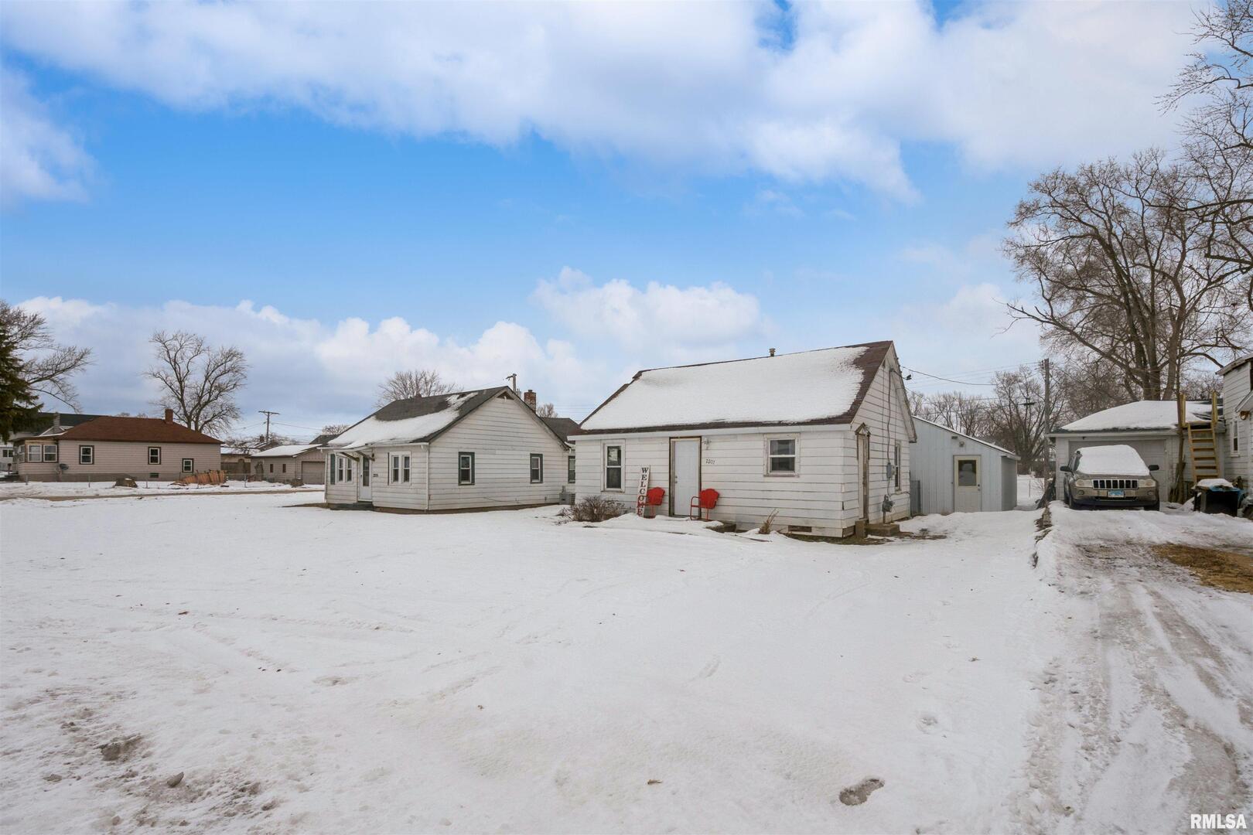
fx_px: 557
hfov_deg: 96.7
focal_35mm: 16
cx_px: 626
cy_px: 418
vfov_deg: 73.7
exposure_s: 1/1250
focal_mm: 16
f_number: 9
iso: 400
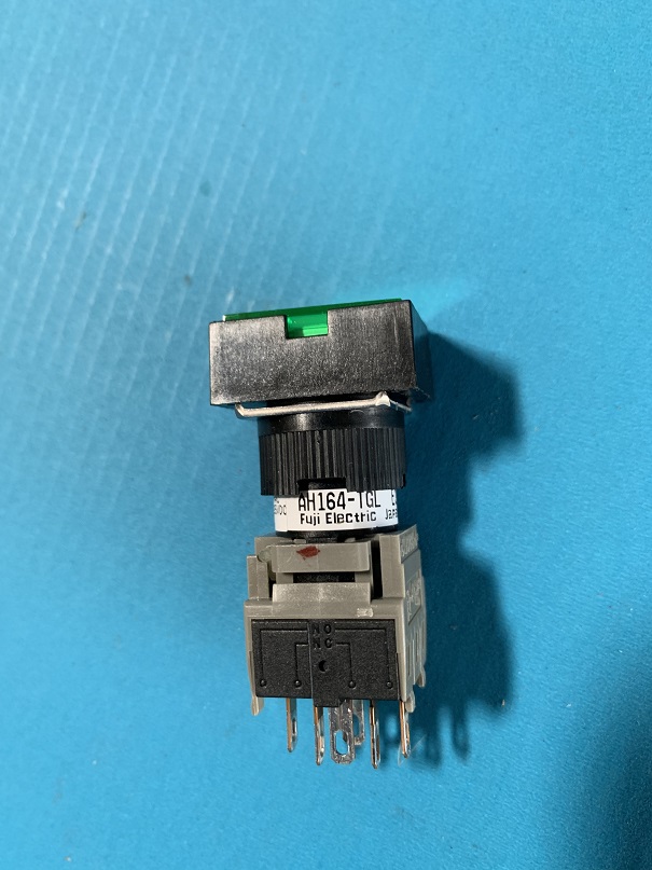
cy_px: 435
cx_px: 326
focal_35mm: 26
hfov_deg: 53.1
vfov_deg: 67.3
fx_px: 653
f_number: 1.8
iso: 320
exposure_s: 1/60
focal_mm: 4.25
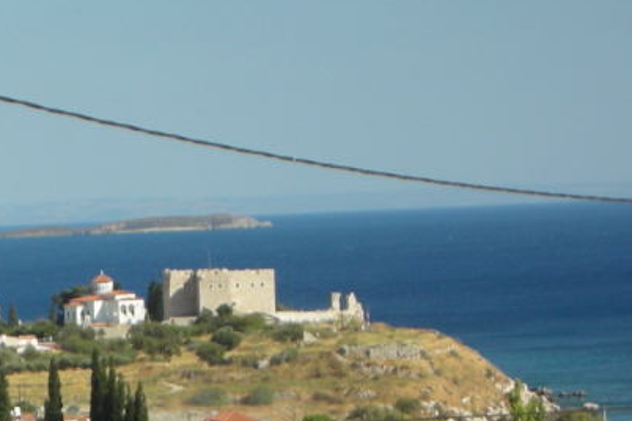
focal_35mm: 228
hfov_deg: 8.9
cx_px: -157
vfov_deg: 6.0
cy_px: 394
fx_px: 4002
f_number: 4.8
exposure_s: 1/335
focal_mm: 14.3
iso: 50
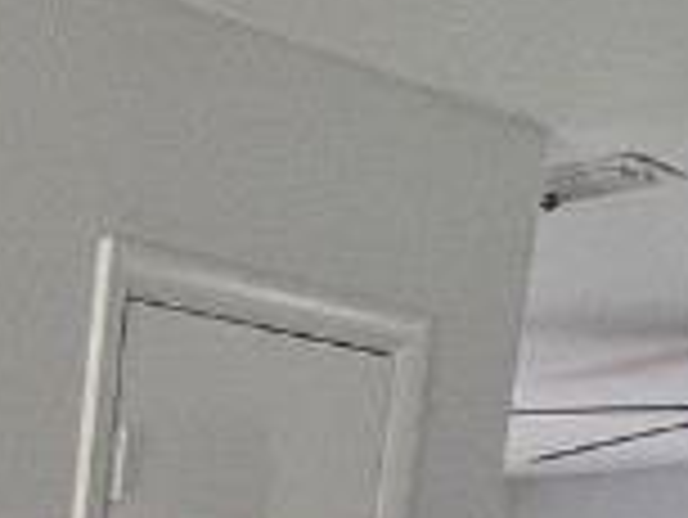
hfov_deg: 18.0
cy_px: 1081
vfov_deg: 14.0
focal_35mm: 87
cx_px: -540
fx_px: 1730
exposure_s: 1/120
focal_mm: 1.57
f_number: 1.8
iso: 125
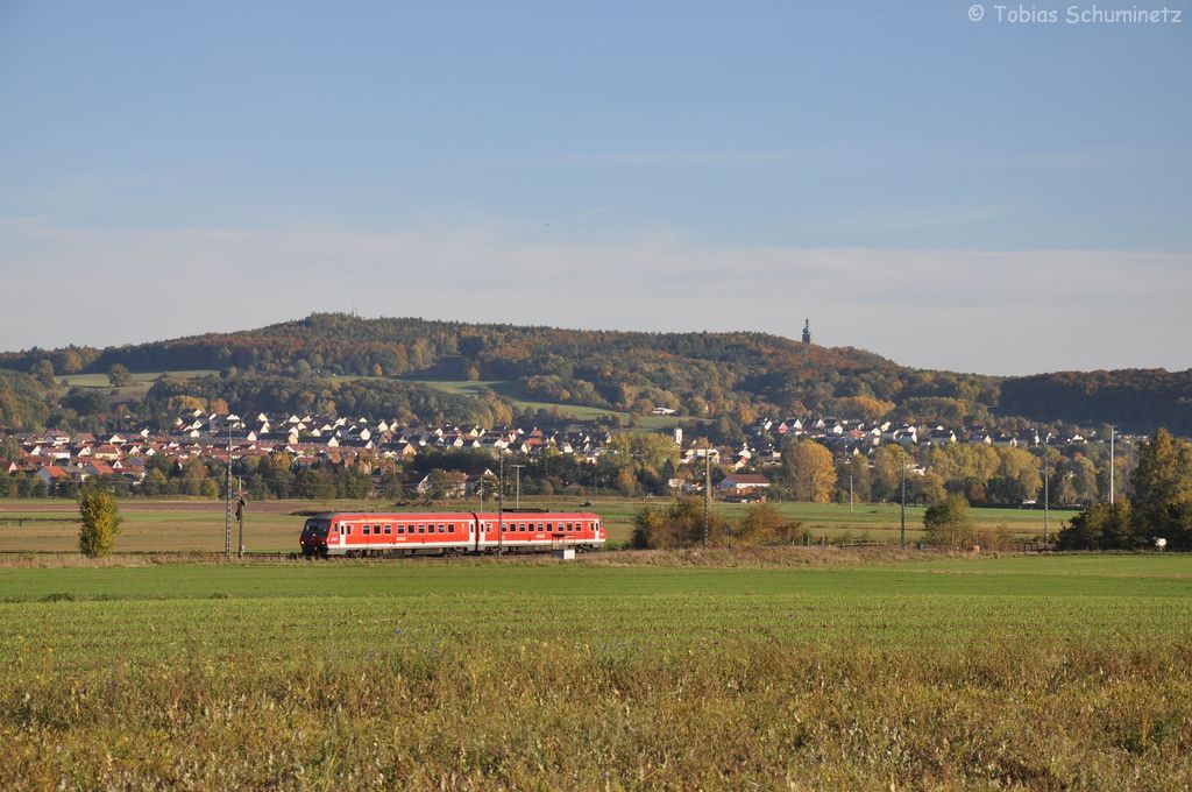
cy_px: 396
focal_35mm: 105
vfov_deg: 13.0
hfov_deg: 19.5
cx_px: 596
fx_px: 3472
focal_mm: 70
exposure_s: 1/500
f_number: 9
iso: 200
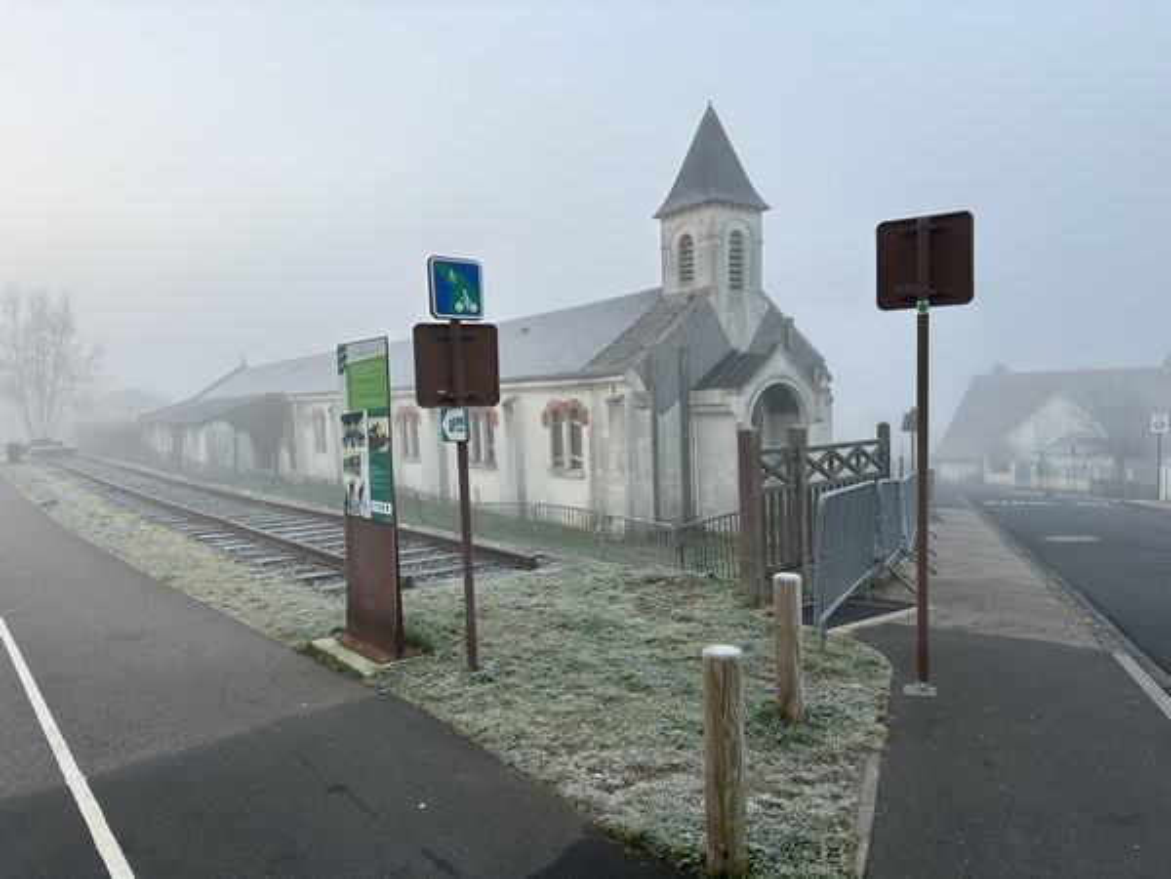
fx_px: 812
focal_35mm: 24
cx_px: 586
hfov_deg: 71.6
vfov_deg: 56.8
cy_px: 440
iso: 80
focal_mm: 6.86
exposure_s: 1/342
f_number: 1.78
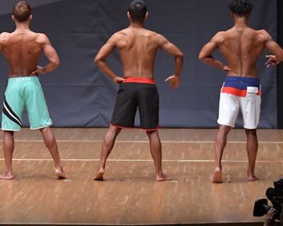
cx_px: 53
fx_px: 2335
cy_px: 68
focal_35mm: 279
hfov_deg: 6.9
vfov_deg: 5.5
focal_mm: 90
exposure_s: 1/400
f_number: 5.6
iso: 6400
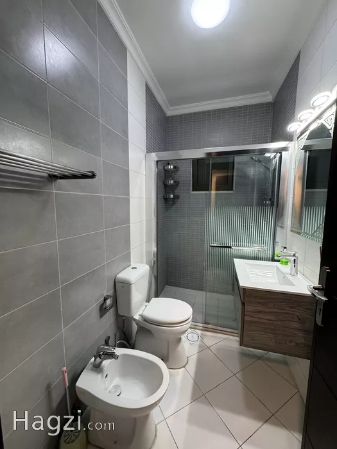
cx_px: 168
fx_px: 182
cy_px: 224
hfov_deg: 85.7
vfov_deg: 102.1
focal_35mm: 14
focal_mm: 2.22
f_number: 2.2
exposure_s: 1/50
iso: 200
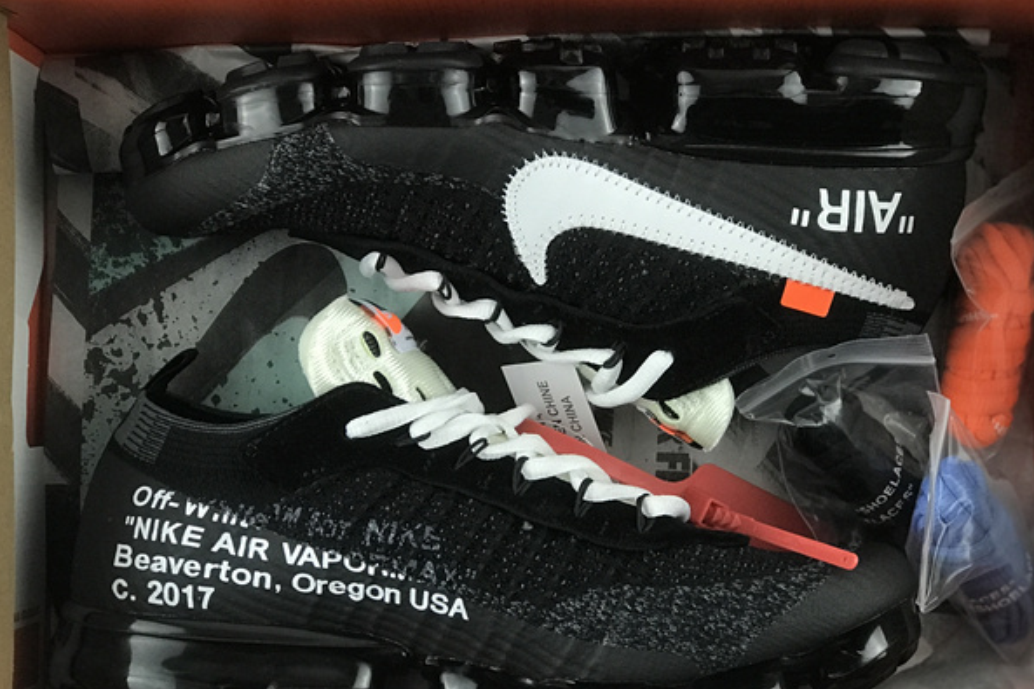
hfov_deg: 27.4
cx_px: 532
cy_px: 355
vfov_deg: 18.4
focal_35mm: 74
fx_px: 2125
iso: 125
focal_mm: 6.6
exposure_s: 1/50
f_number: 2.8
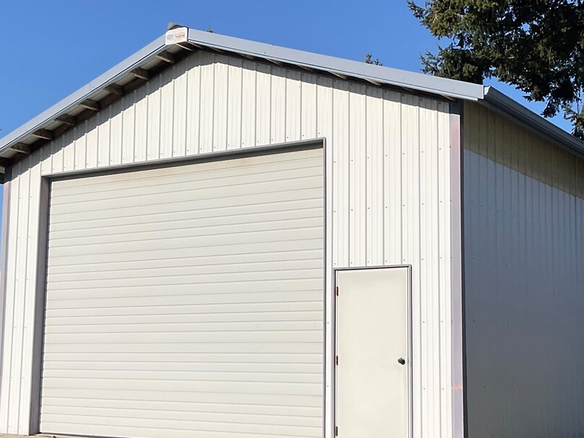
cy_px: 240
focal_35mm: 57
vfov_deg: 25.7
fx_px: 962
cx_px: 357
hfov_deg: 33.6
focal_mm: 3
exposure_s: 1/4065
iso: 16
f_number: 1.8
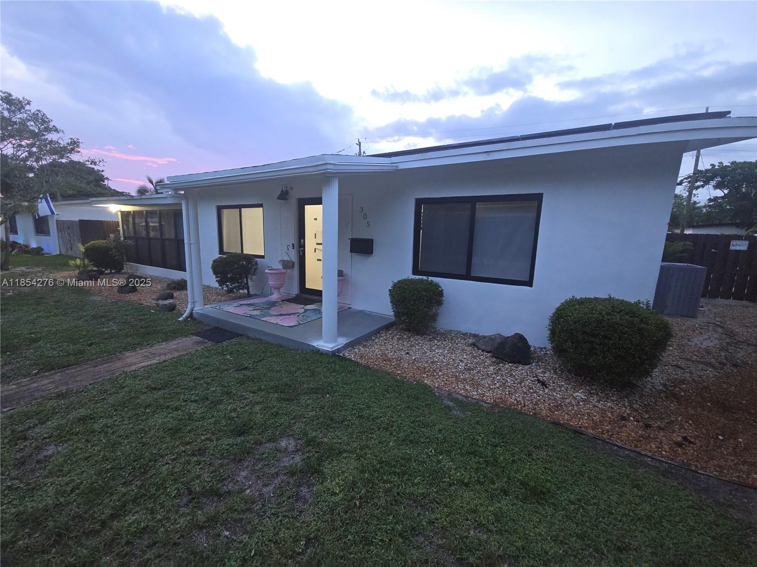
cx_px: 378
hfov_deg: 106.2
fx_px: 284
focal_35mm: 13
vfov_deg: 89.9
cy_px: 284
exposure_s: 1/60
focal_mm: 2.2
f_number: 2.2
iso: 500
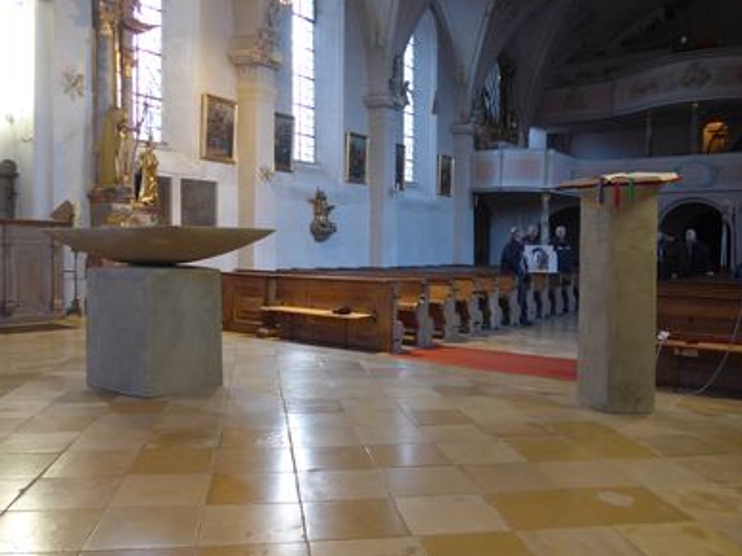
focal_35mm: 30
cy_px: 274
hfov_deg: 60.0
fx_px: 643
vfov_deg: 46.8
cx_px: 360
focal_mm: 6
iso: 400
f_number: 2
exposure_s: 1/30
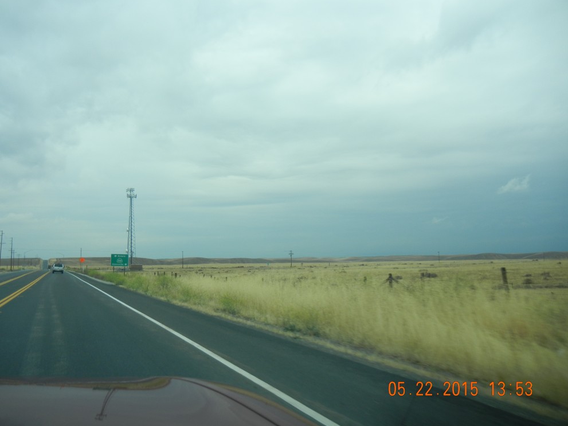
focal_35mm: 31
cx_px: 275
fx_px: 509
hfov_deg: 58.3
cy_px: 214
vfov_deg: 45.4
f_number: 7
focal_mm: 5.4
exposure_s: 1/332
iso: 160
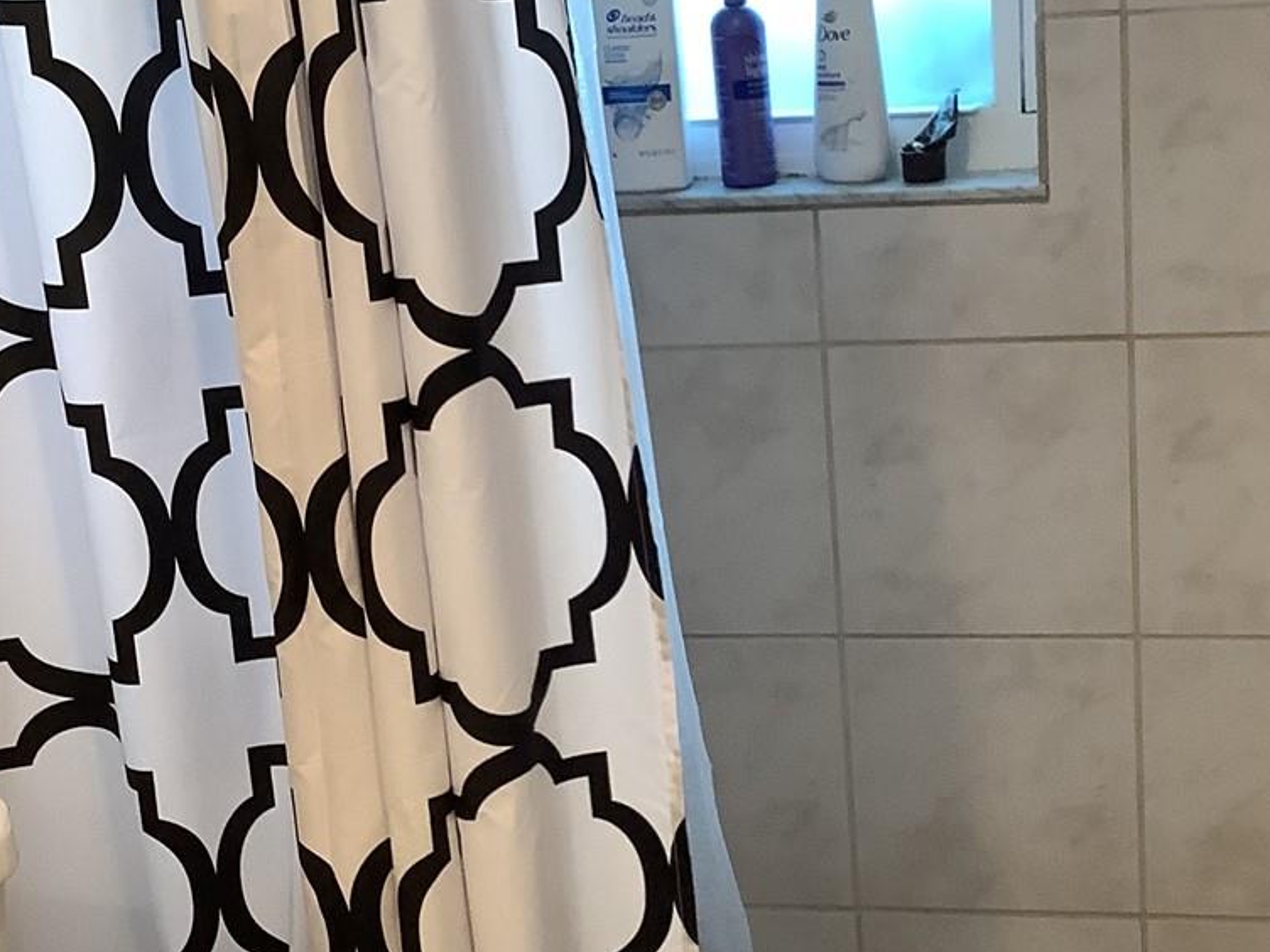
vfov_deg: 22.1
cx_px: 848
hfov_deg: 29.2
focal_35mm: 66
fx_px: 2421
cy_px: 648
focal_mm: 3.3
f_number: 2.4
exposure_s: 1/60
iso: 125
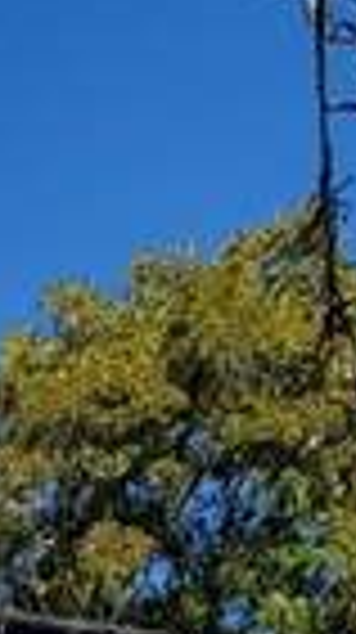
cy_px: 1560
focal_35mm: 77
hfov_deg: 14.3
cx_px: -230
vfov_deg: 14.7
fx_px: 1296
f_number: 2.2
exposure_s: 1/1441
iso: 50
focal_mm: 2.2
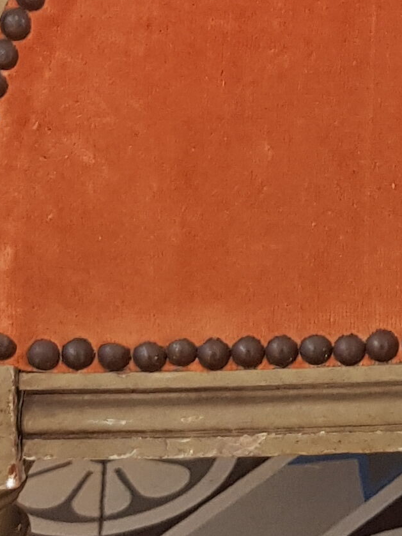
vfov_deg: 13.8
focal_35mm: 125
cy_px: -475
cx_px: 461
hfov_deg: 11.6
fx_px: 1936
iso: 64
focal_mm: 4.2
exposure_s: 1/50
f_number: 1.7
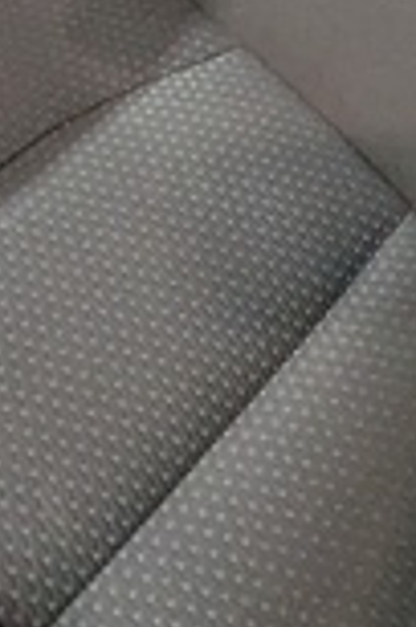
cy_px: -480
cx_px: -212
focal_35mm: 97
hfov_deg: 13.2
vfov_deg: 17.4
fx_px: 1689
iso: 135
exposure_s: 1/60
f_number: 2.2
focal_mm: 1.83
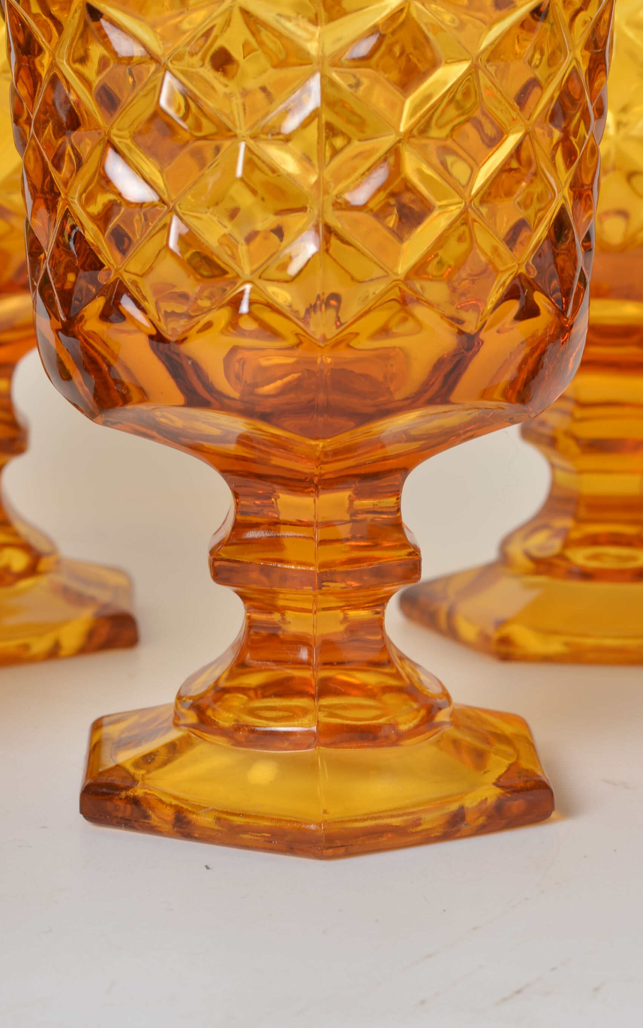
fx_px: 2887
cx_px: 287
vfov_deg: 20.1
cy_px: 361
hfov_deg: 12.7
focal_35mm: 103
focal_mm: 50
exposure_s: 1/125
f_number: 11
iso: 100
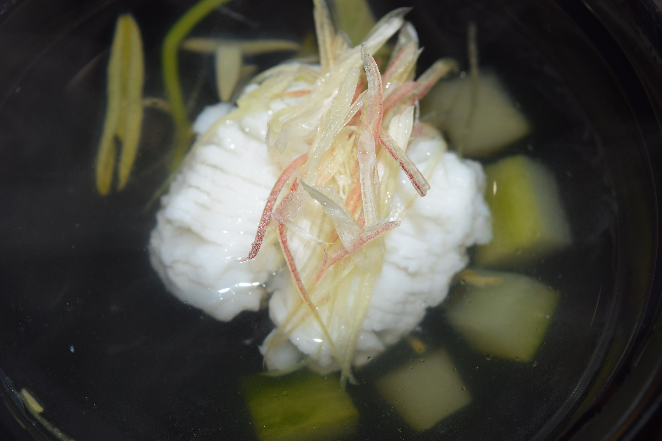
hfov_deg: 28.1
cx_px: 331
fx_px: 1324
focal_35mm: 72
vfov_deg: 18.9
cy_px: 220
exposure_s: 1/60
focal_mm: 48
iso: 100
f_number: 8
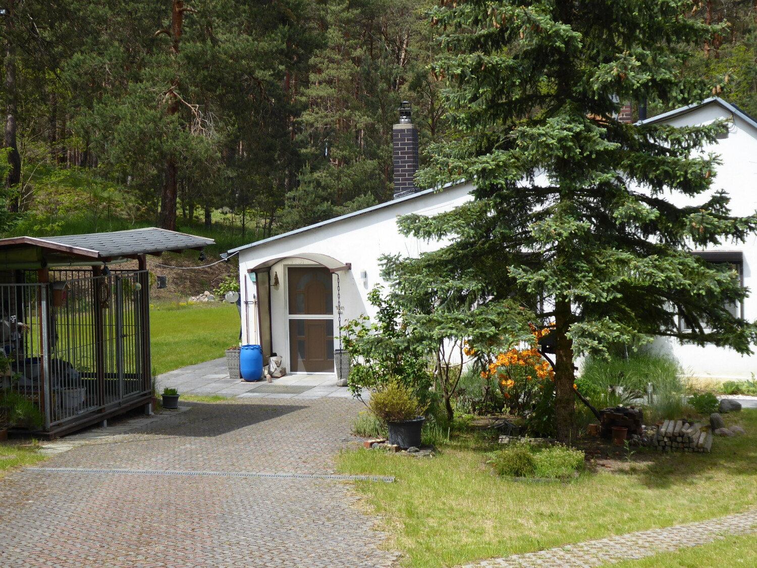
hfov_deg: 32.2
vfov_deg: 24.4
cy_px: 284
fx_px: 1312
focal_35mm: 60
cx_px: 378
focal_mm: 10.3
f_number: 4.2
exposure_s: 1/320
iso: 80
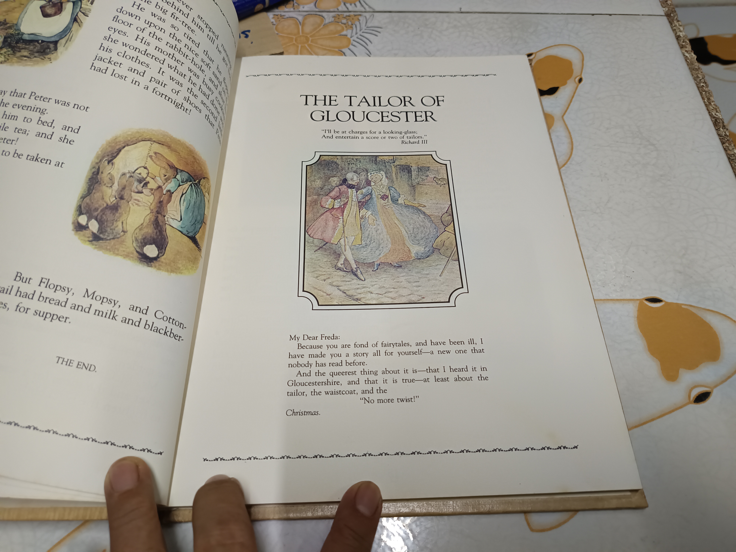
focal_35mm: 24
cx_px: 368
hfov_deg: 71.6
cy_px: 276
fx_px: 510
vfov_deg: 56.8
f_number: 1.7
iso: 1036
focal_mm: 5.31
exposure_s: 1/50
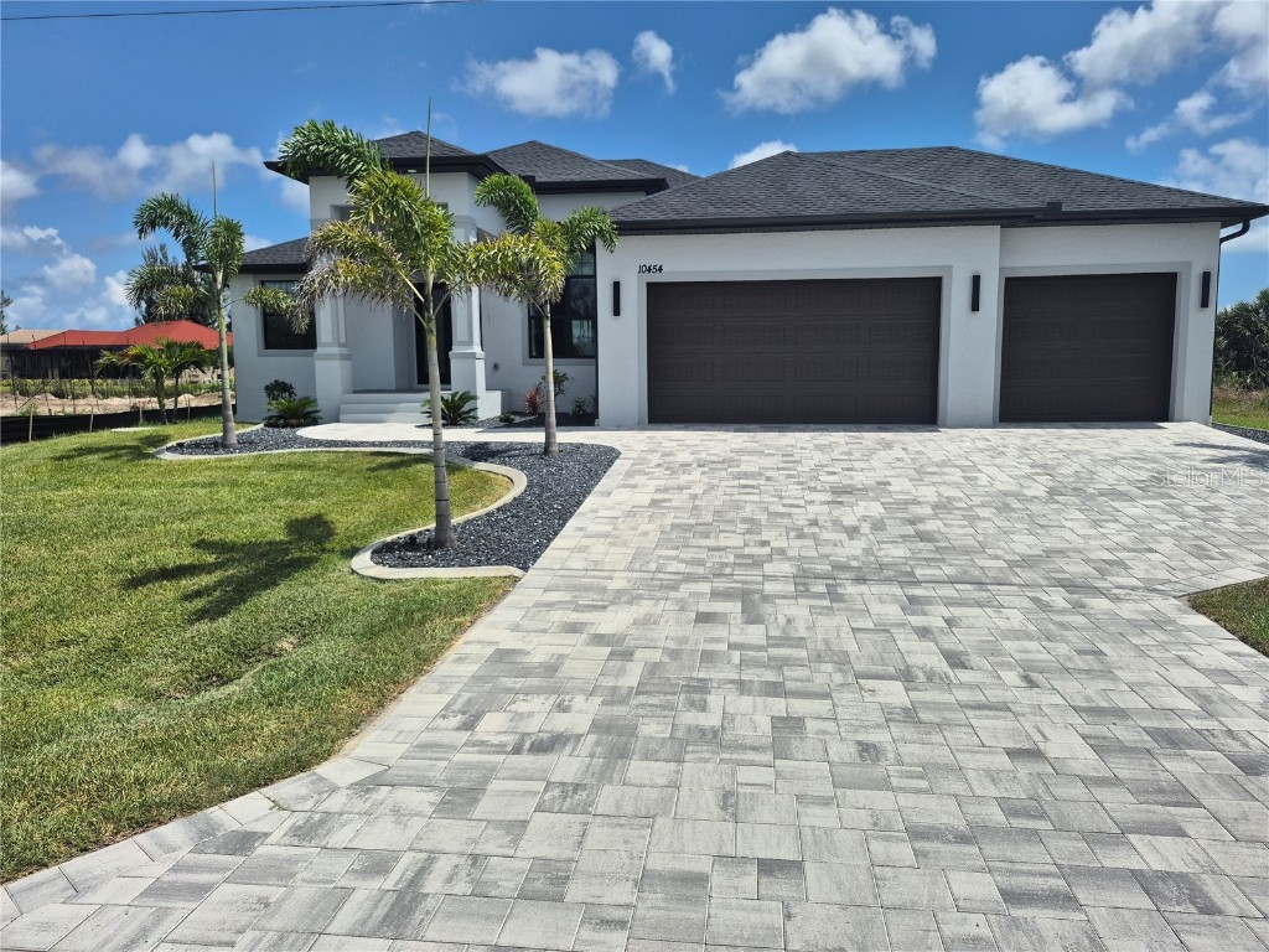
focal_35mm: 23
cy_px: 476
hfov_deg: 73.9
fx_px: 843
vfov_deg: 58.9
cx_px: 634
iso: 25
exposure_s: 1/3672
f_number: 1.8
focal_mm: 5.4
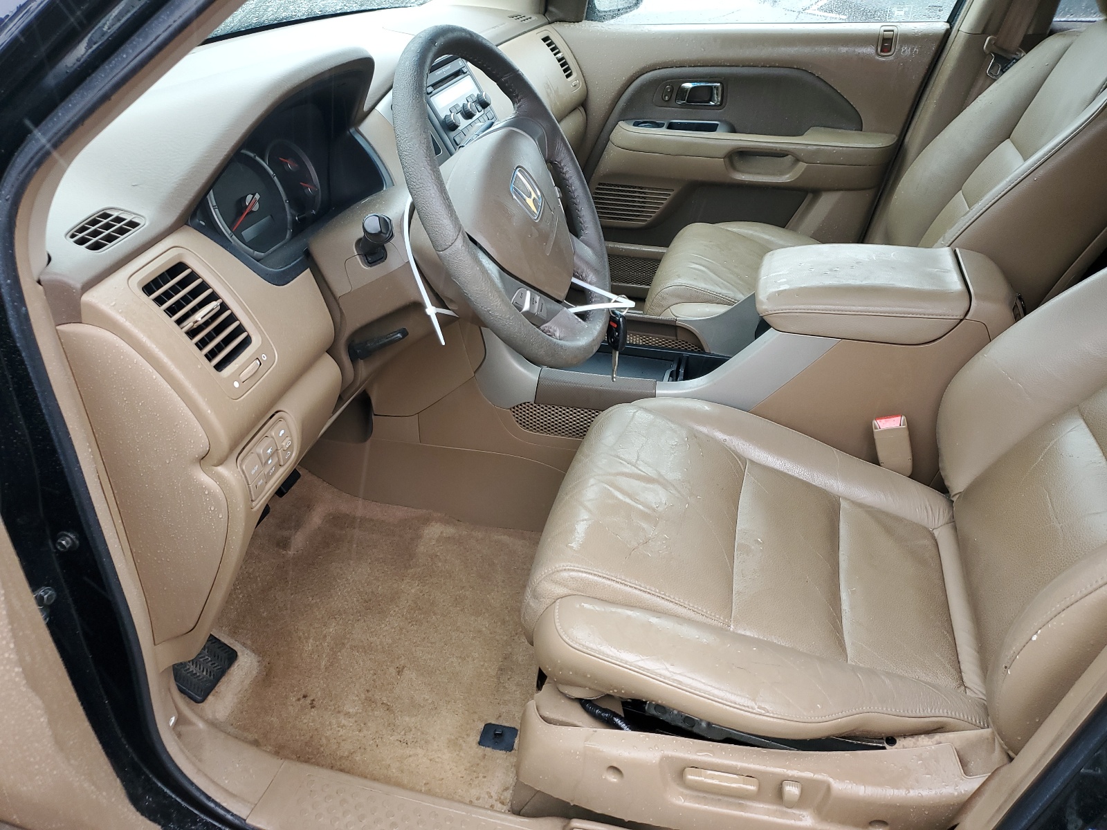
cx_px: 554
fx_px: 831
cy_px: 415
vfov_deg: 53.1
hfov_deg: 67.3
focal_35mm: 26
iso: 71
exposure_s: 1/60.2
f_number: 1.5
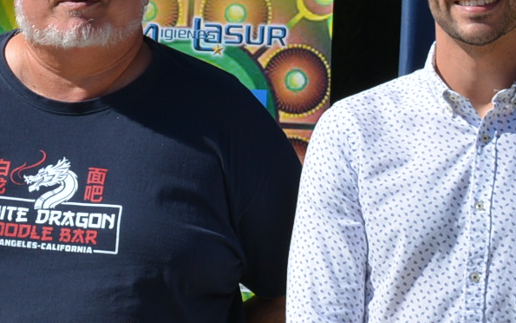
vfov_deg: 5.3
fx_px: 3460
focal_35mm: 246
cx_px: -447
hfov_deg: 8.2
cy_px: 232
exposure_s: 1/320
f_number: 9
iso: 100
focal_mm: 32
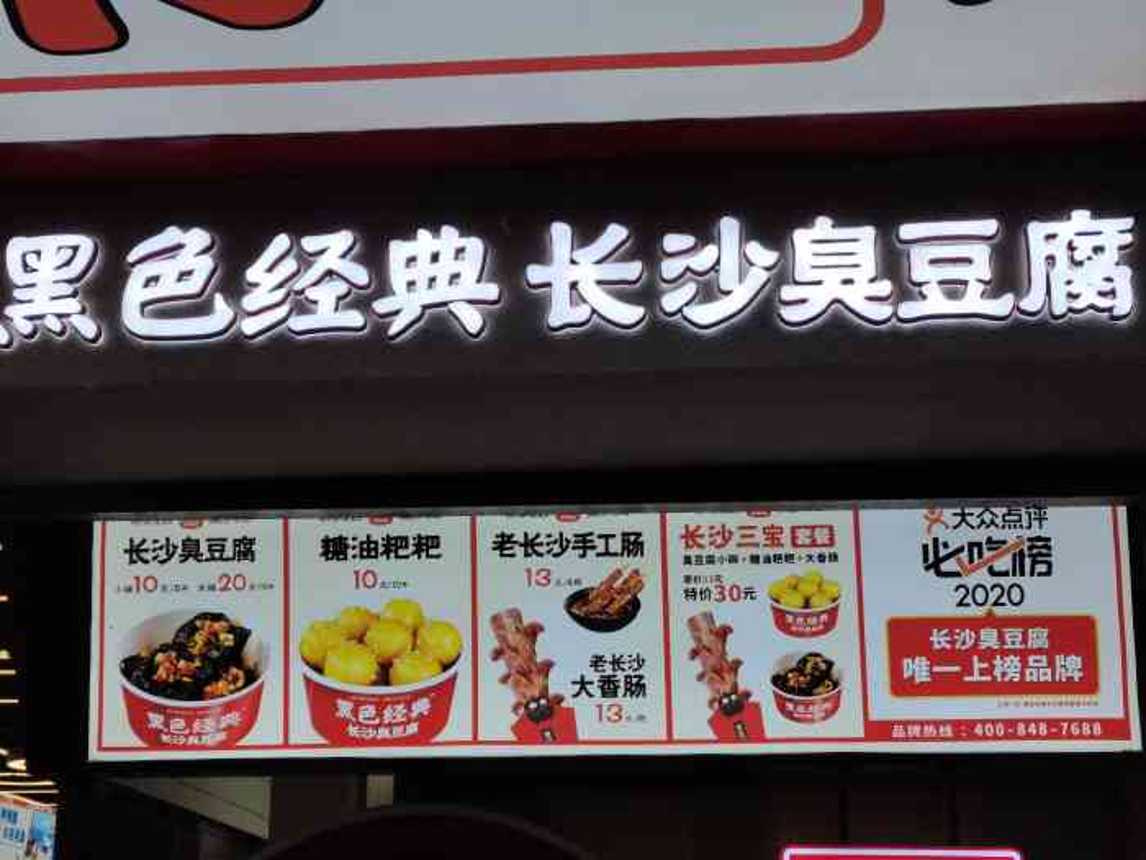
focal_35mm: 59
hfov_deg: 32.7
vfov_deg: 24.8
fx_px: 1953
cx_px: 573
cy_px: 430
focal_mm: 5.58
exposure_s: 1/526
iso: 50
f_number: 1.8
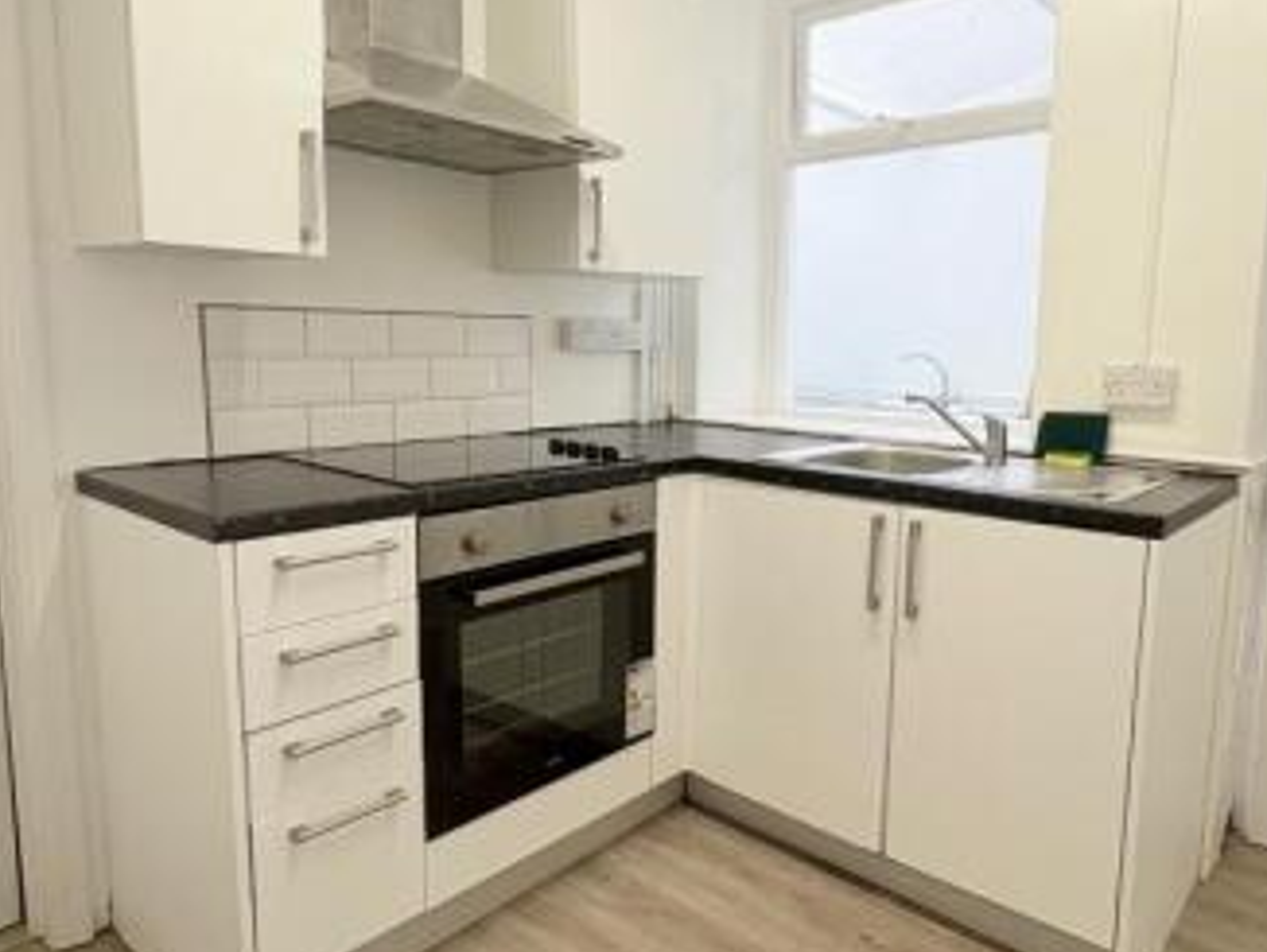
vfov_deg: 54.9
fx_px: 916
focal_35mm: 25
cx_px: 717
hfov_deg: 69.1
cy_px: 460
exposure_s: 1/100
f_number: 2.2
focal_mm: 2.22
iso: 100
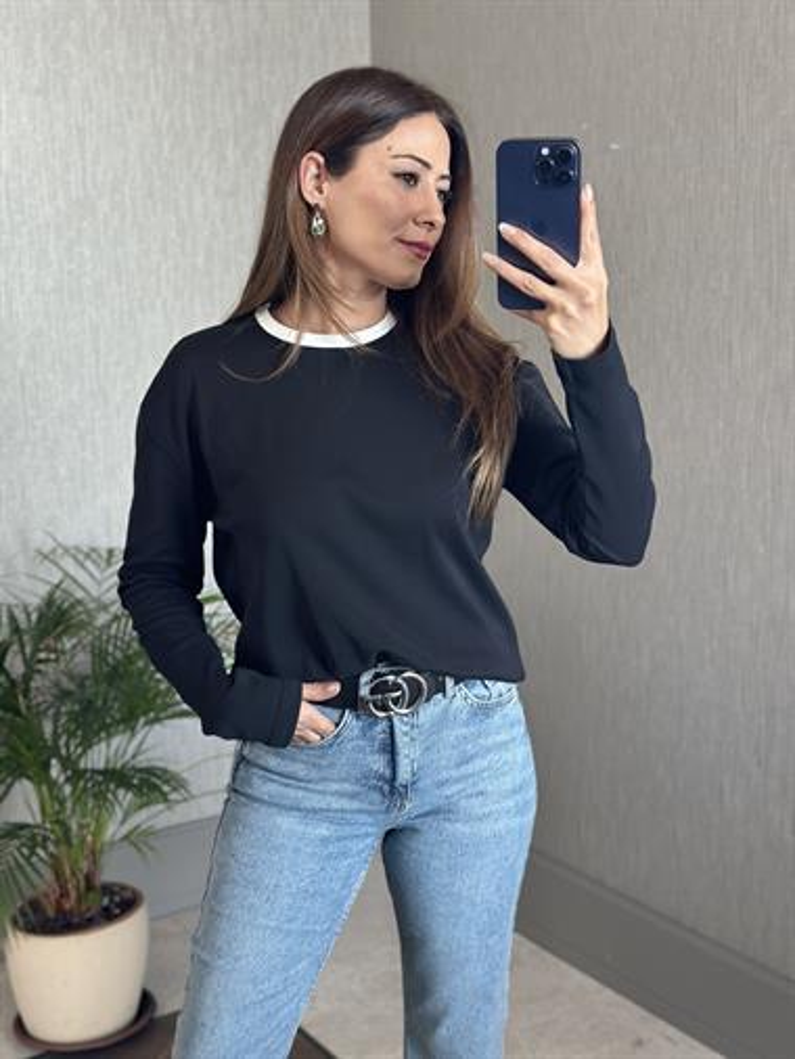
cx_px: 398
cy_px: 530
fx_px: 1469
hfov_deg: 30.3
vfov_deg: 39.6
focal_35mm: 48
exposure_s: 1/96
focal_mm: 6.86
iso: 125
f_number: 1.78
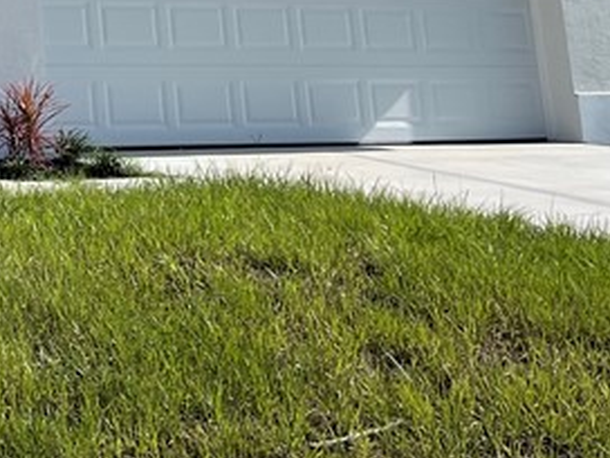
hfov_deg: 17.4
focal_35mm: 98
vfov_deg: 13.6
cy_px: -350
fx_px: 1727
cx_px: -377
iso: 32
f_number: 1.6
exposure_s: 1/4348
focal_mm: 5.1
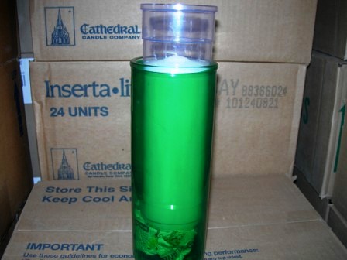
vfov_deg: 37.7
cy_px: 130
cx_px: 174
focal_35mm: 38
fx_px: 381
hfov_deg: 49.0
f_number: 2.8
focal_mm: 7.8
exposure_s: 1/60.1
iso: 50
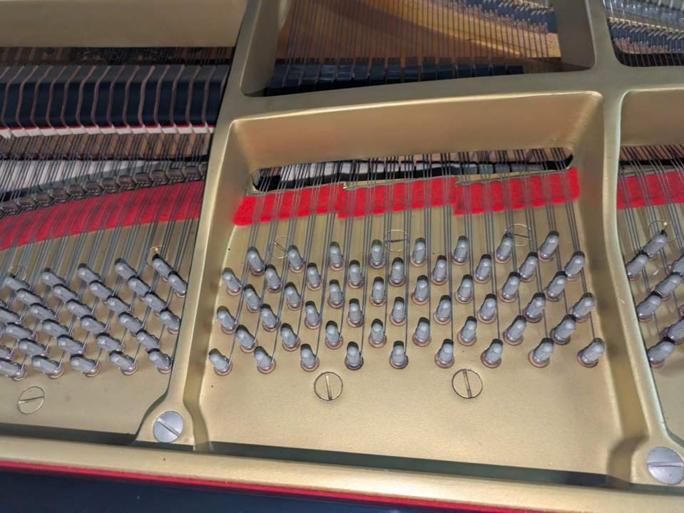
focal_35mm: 25
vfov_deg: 54.9
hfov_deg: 69.4
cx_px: 342
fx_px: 494
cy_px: 256
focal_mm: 5.43
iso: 155
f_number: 1.89
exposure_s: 1/50
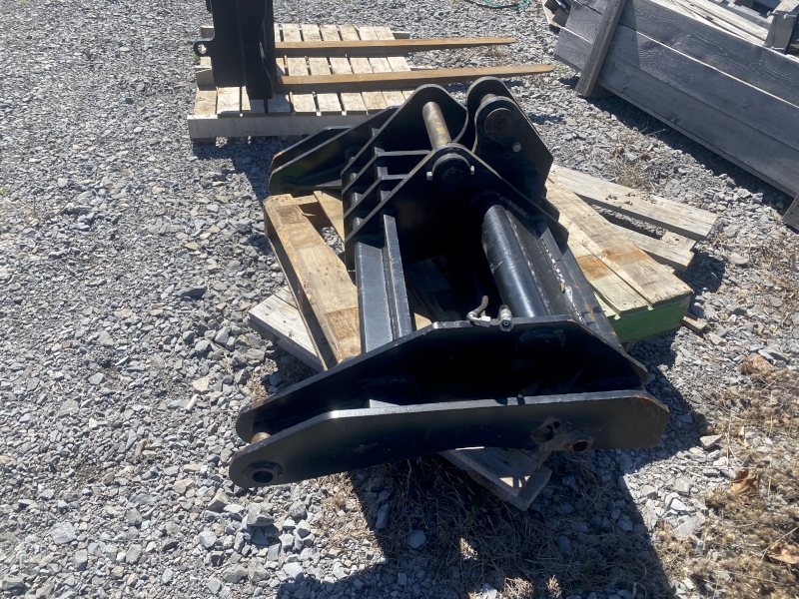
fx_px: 600
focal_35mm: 26
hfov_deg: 67.3
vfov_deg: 53.1
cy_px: 300
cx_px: 400
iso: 32
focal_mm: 4.25
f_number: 1.8
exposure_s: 1/2141
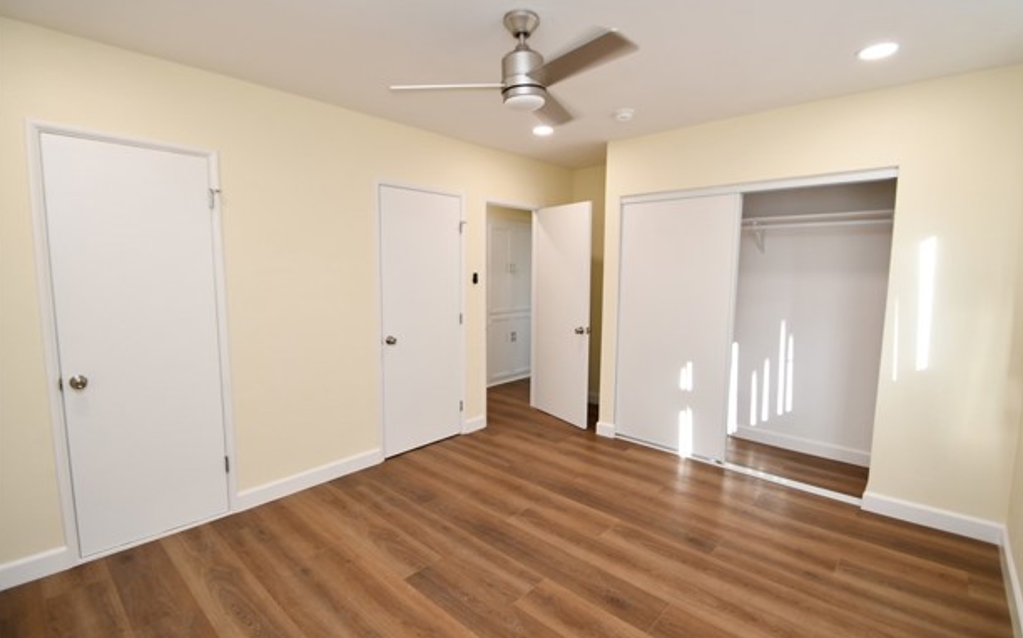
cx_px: 527
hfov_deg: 97.8
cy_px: 327
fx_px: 446
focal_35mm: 16
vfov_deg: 71.2
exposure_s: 1/60
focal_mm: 10
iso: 250
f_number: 4
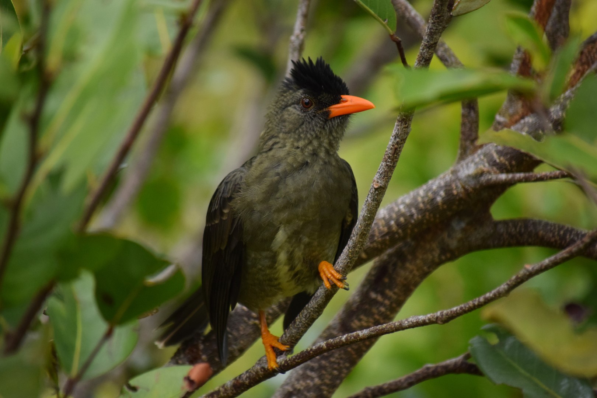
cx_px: 298
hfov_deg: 6.9
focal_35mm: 300
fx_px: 4975
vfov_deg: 4.6
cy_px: 199
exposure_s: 1/1250
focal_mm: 200
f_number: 5.6
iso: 1400
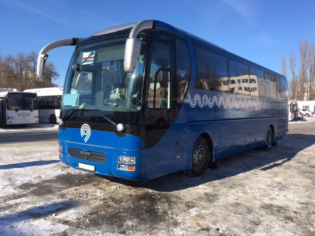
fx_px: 264
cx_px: 158
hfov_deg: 61.7
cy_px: 118
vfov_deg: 48.2
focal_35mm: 29
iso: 25
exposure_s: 1/1374
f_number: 2.2
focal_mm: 4.15
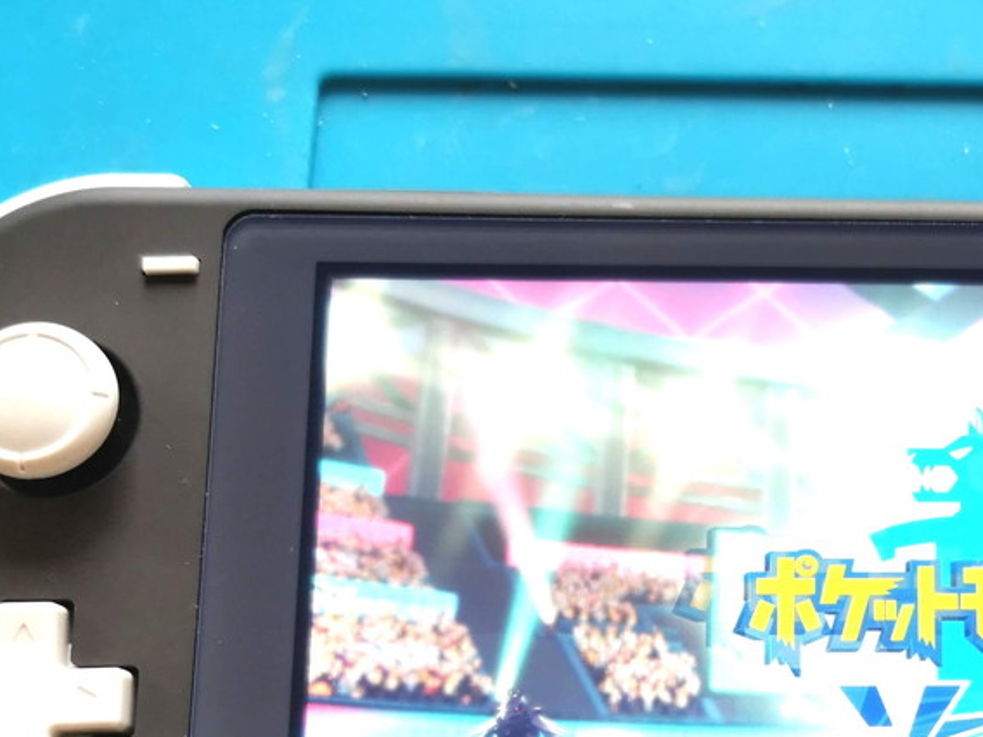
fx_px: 1619
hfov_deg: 32.0
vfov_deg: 24.7
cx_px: 898
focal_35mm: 57
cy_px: 695
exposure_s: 1/100
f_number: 1.6
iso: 64
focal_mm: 5.56
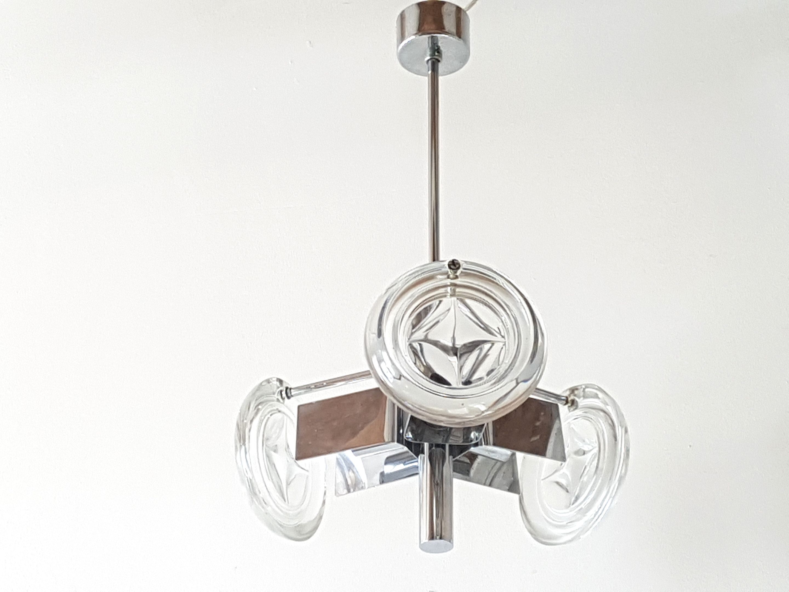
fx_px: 593
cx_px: 394
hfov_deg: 67.3
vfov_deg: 53.1
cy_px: 296
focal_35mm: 26
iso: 50
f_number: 1.7
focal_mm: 4.2
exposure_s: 1/116
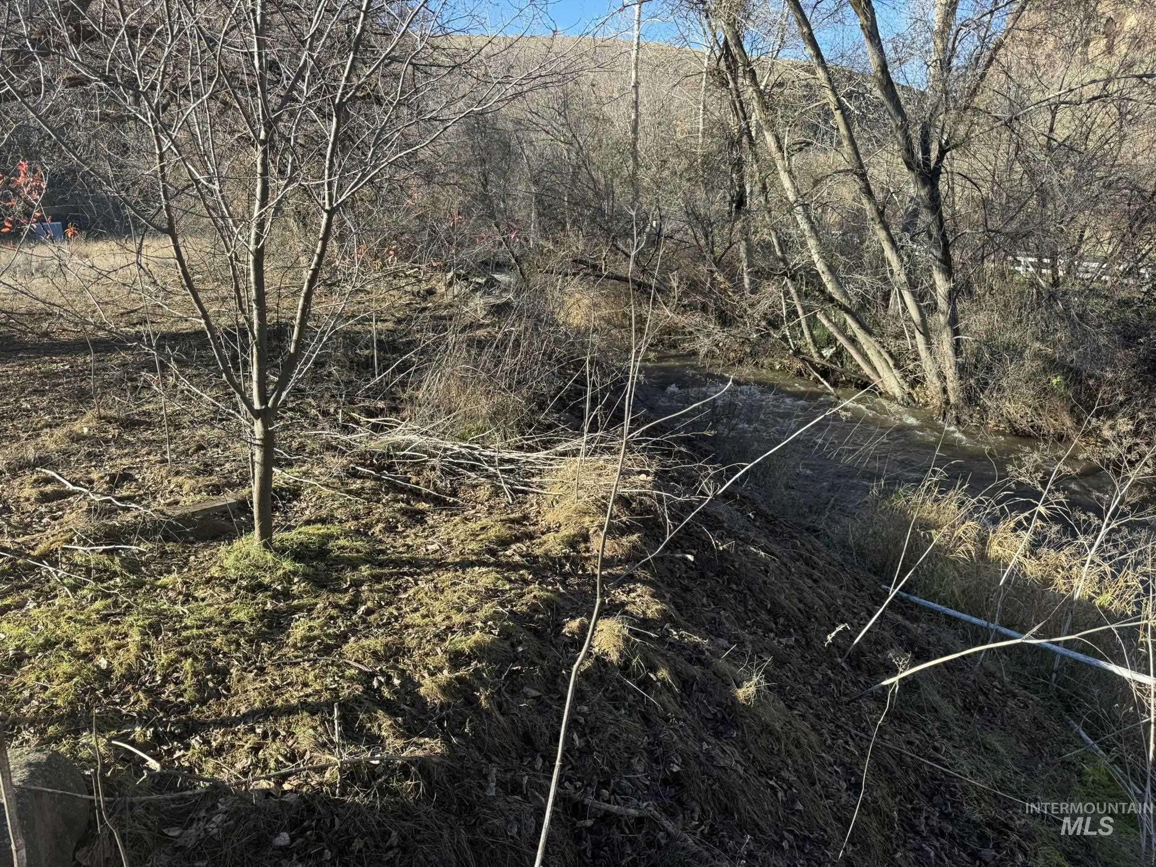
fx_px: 801
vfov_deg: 56.8
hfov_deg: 71.6
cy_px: 434
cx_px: 578
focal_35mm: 24
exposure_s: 1/912
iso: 80
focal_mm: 6.76
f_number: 1.78
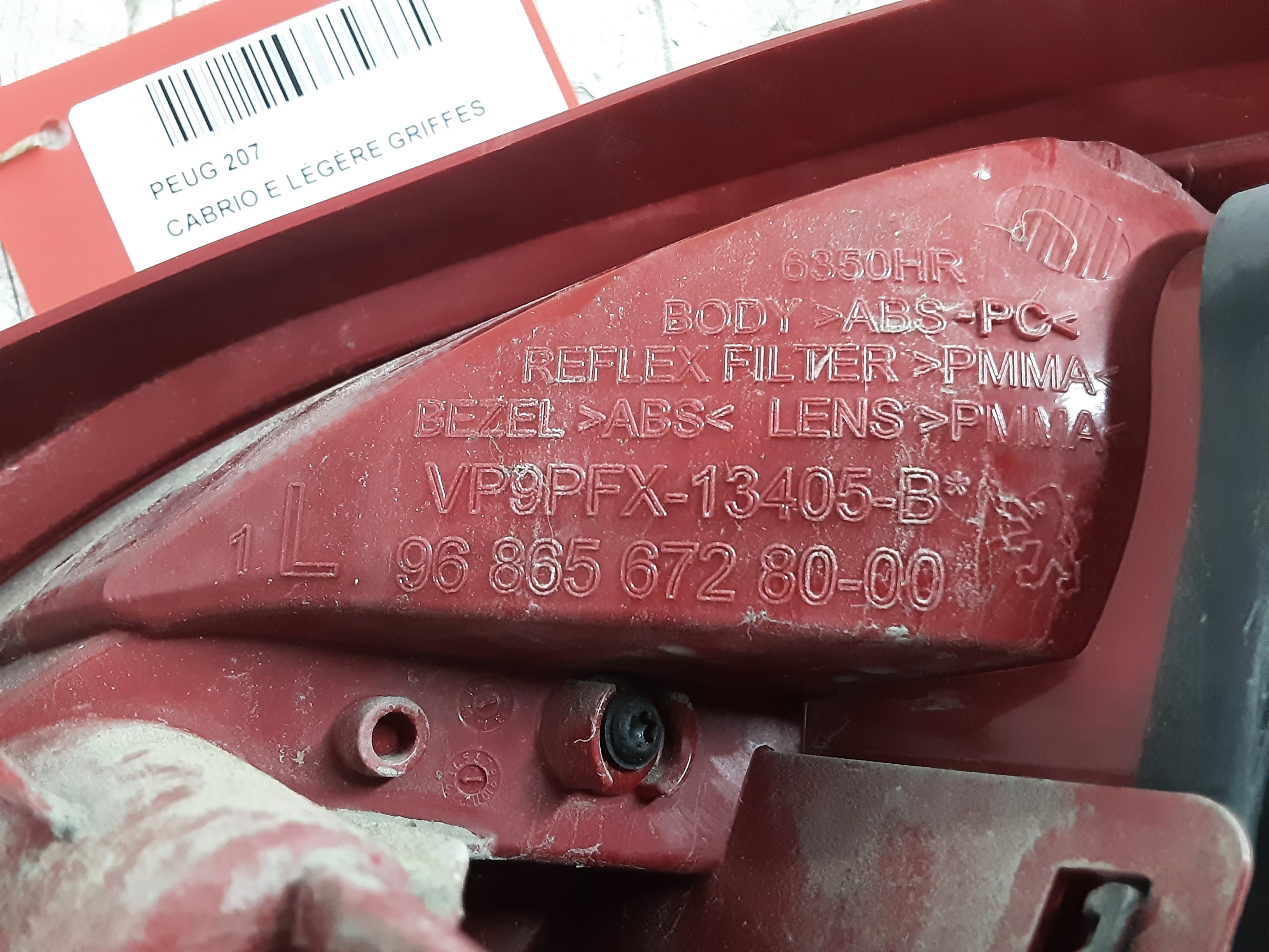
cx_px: 634
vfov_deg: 51.4
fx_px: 990
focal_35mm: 27
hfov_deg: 65.3
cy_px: 476
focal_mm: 2.91
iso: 400
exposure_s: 1/25
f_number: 1.9
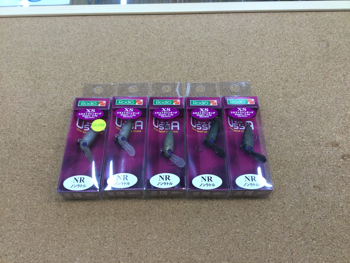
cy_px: 132
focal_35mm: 31
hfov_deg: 58.4
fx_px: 313
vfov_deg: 45.4
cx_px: 175
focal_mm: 3.3
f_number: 2.4
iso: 40
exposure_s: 1/30
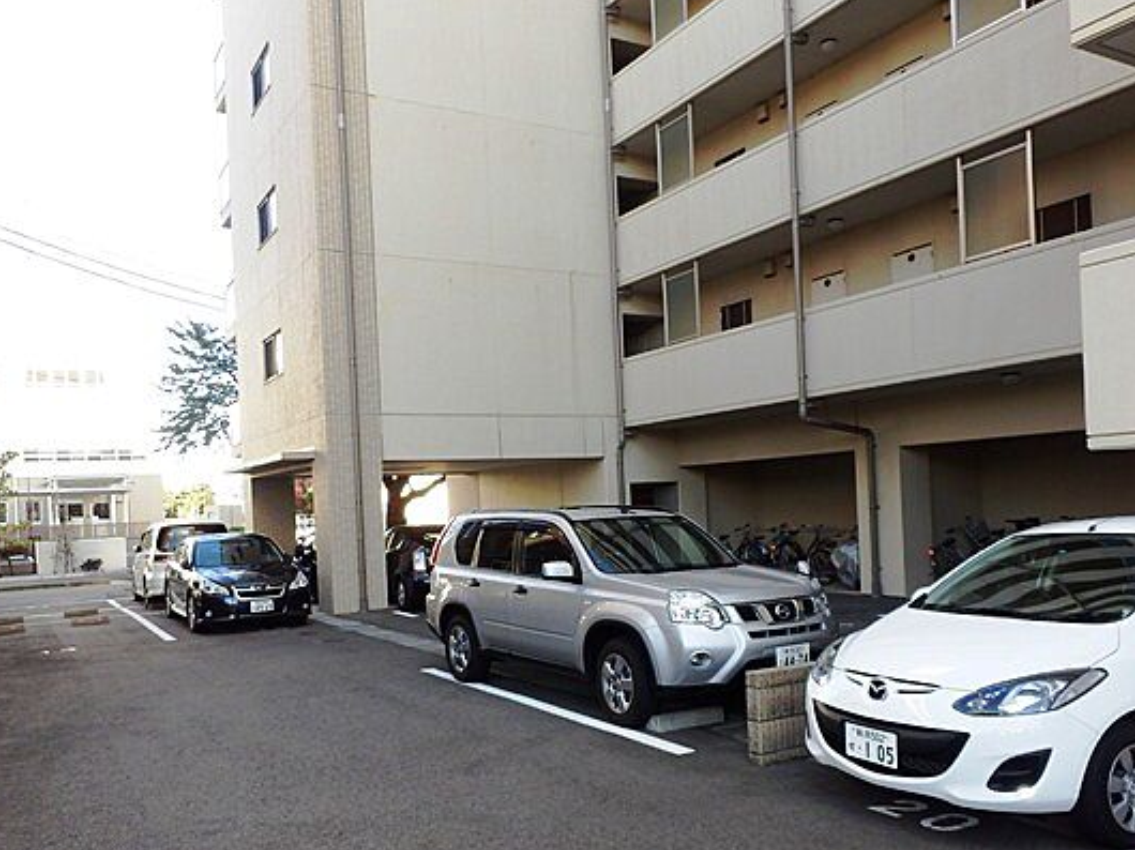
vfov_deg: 47.9
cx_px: 555
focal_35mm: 29
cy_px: 507
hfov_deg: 61.7
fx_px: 950
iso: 80
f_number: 3
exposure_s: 1/160
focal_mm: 4.2
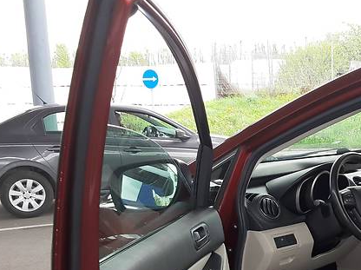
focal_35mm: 50
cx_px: 307
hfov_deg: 36.4
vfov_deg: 28.3
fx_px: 521
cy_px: 223
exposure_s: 1/100
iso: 50
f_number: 1.7
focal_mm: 3.9
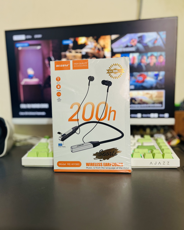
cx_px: 93
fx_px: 191
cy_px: 115
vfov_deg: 62.2
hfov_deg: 51.5
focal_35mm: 28
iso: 160
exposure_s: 1/60
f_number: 1.6
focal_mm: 5.1
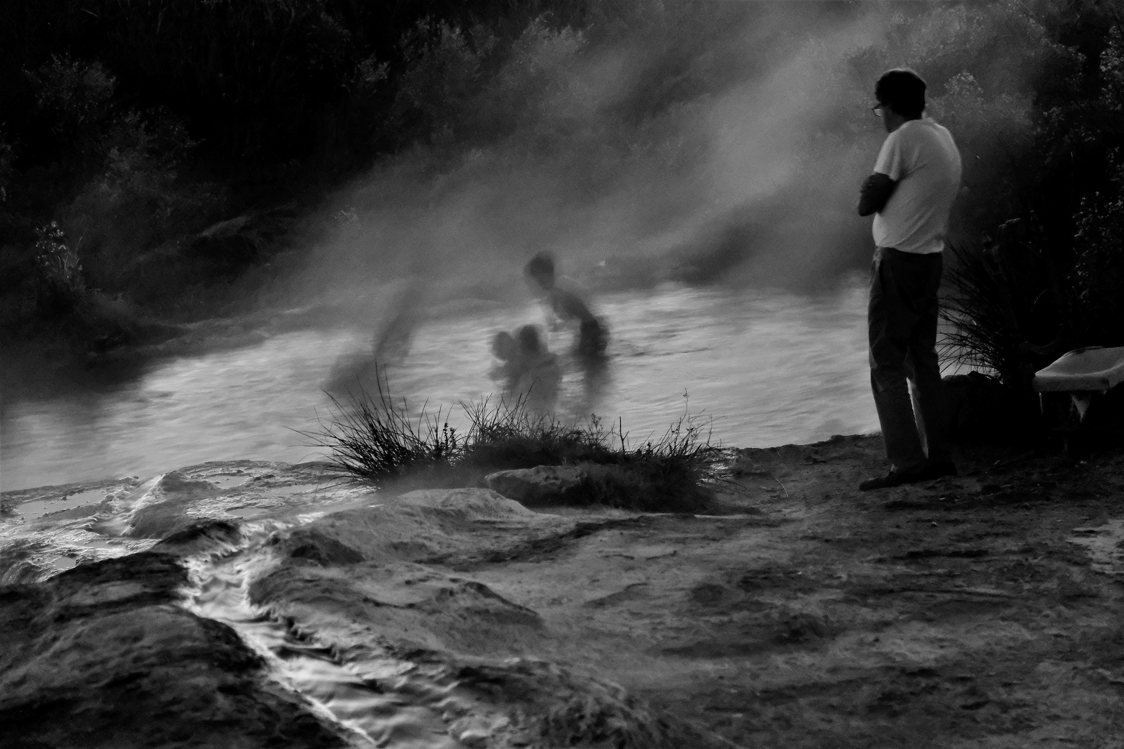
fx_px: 2279
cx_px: 562
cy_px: 374
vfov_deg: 18.7
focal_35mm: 73
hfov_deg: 27.7
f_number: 4
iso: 5000
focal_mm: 48.4
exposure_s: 1/1.3
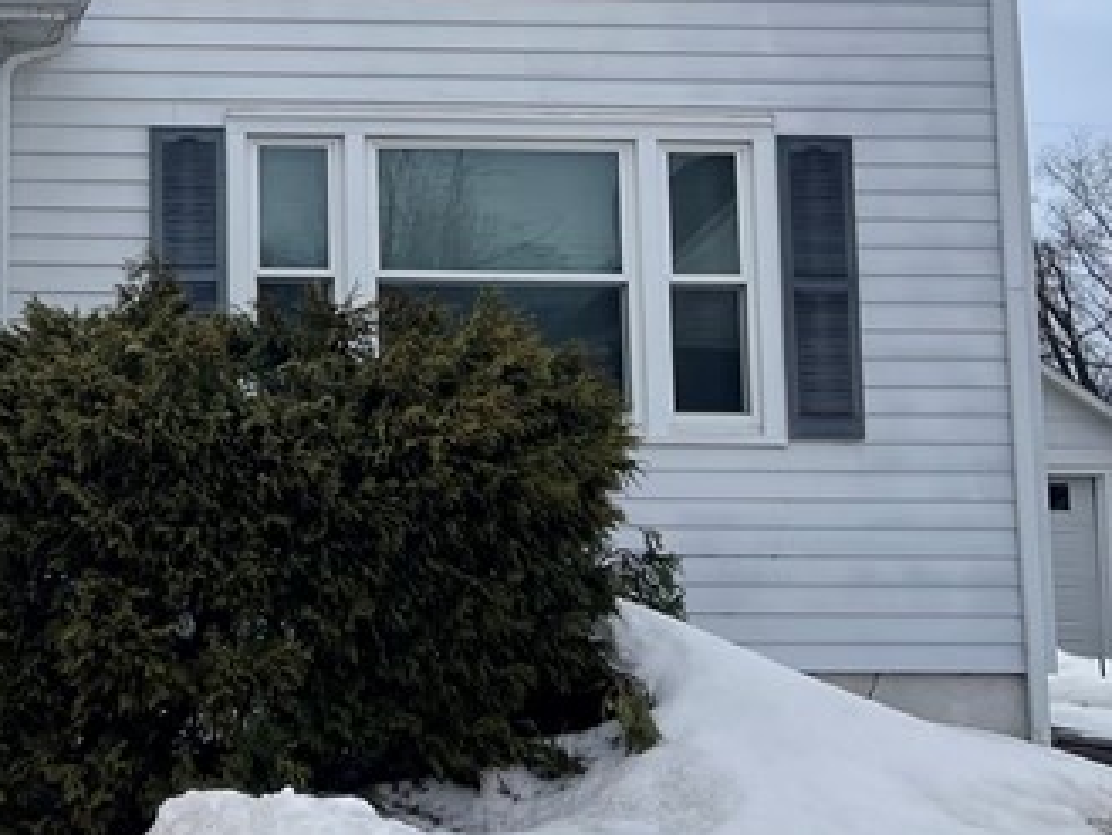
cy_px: 68
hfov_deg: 23.1
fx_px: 2603
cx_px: -17
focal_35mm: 81
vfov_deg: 17.9
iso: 32
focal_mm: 5.1
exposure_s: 1/6993
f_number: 1.6
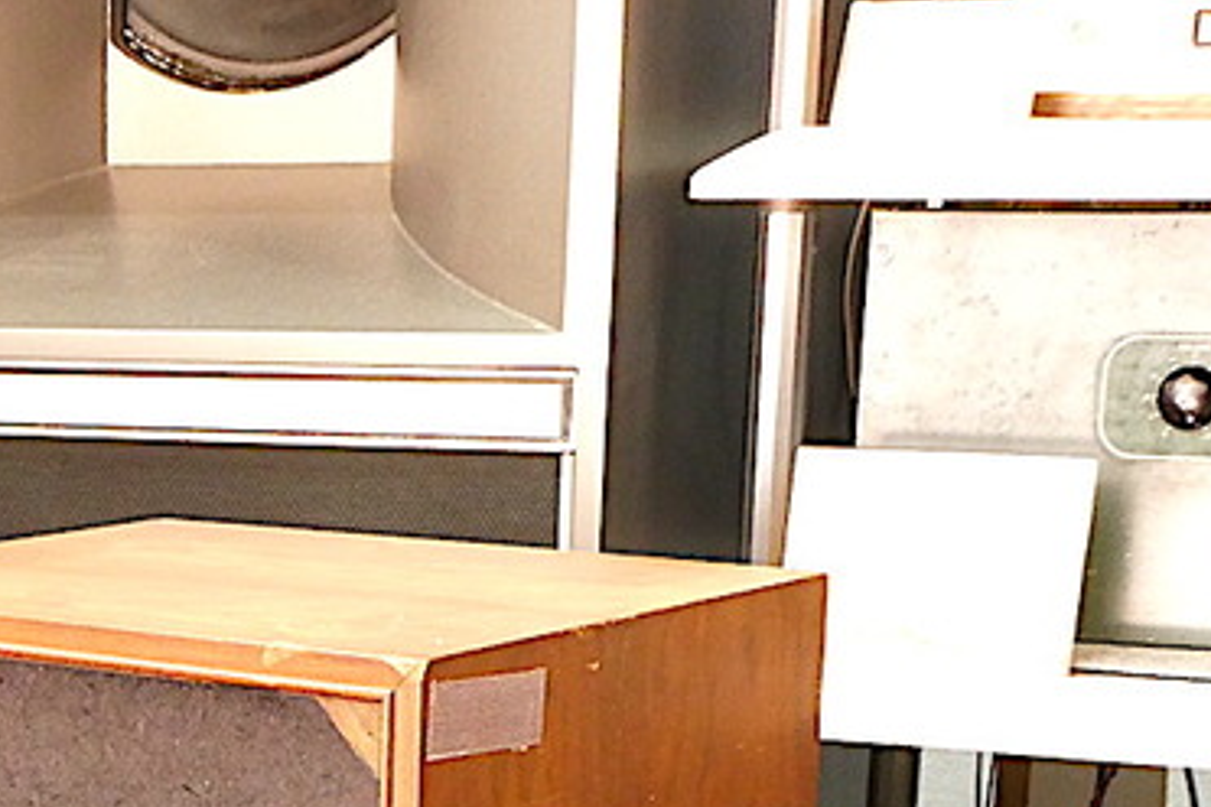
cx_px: -91
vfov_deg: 13.8
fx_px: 3162
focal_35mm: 94
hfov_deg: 20.7
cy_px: 1165
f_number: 5
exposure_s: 1/5
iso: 400
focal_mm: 6.3
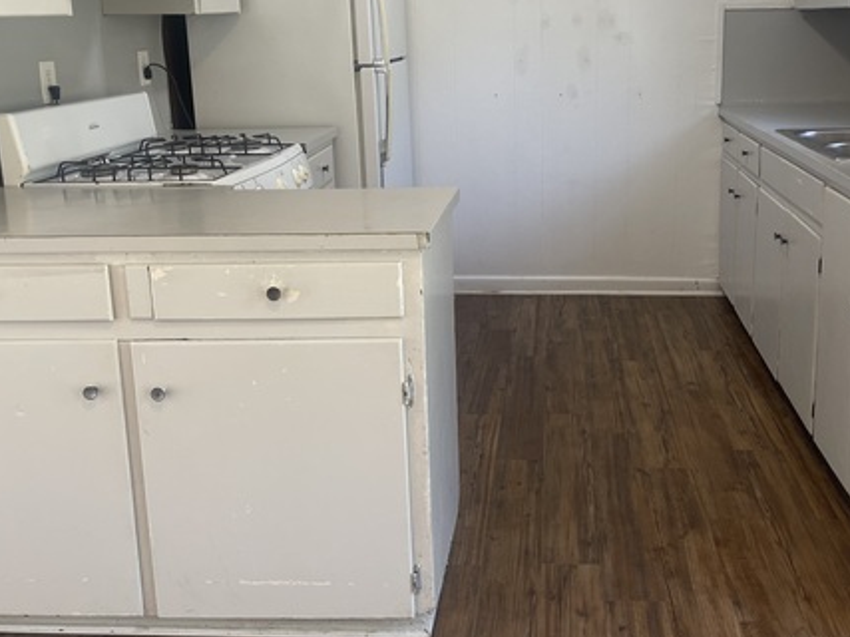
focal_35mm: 39
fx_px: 957
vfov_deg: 36.4
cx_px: 524
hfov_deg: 47.5
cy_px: 205
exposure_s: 1/120
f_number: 1.6
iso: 125
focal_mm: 5.1
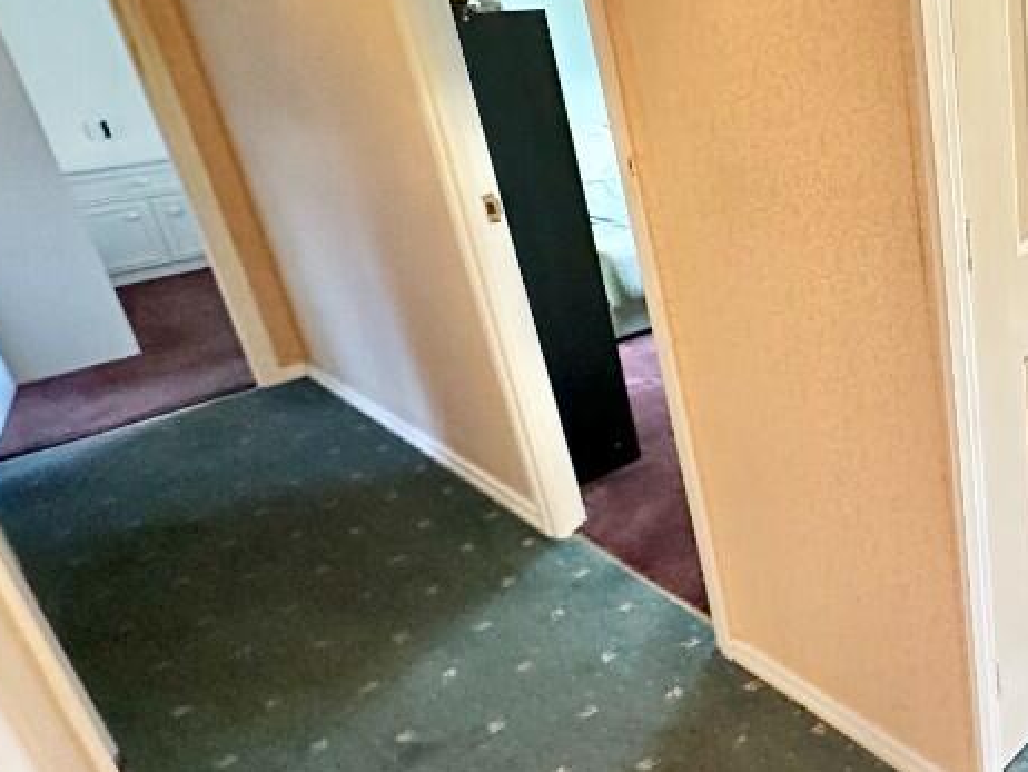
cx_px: 1070
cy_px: 320
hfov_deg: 46.7
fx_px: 921
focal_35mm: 31
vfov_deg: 45.3
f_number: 2.2
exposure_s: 1/50
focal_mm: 2.22
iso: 640
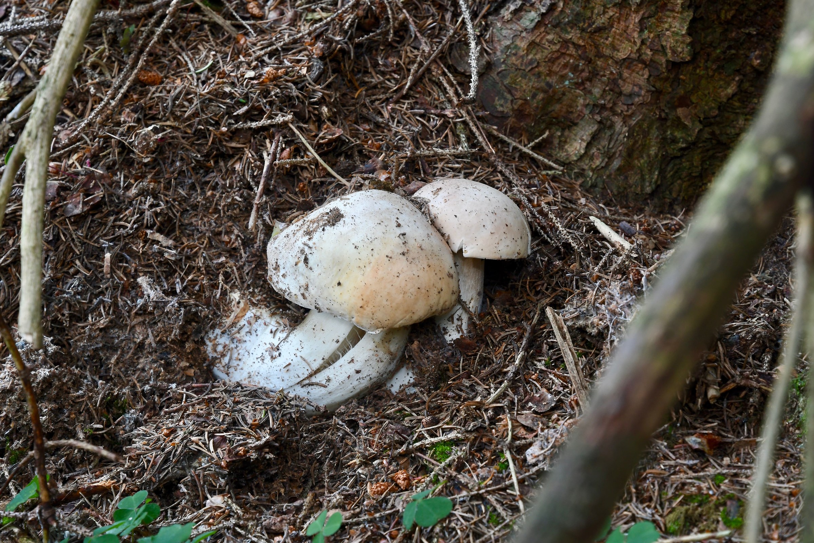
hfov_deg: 23.4
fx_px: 1967
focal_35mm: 87
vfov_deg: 15.7
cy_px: 272
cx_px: 407
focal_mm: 58
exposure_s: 2
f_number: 8
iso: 320
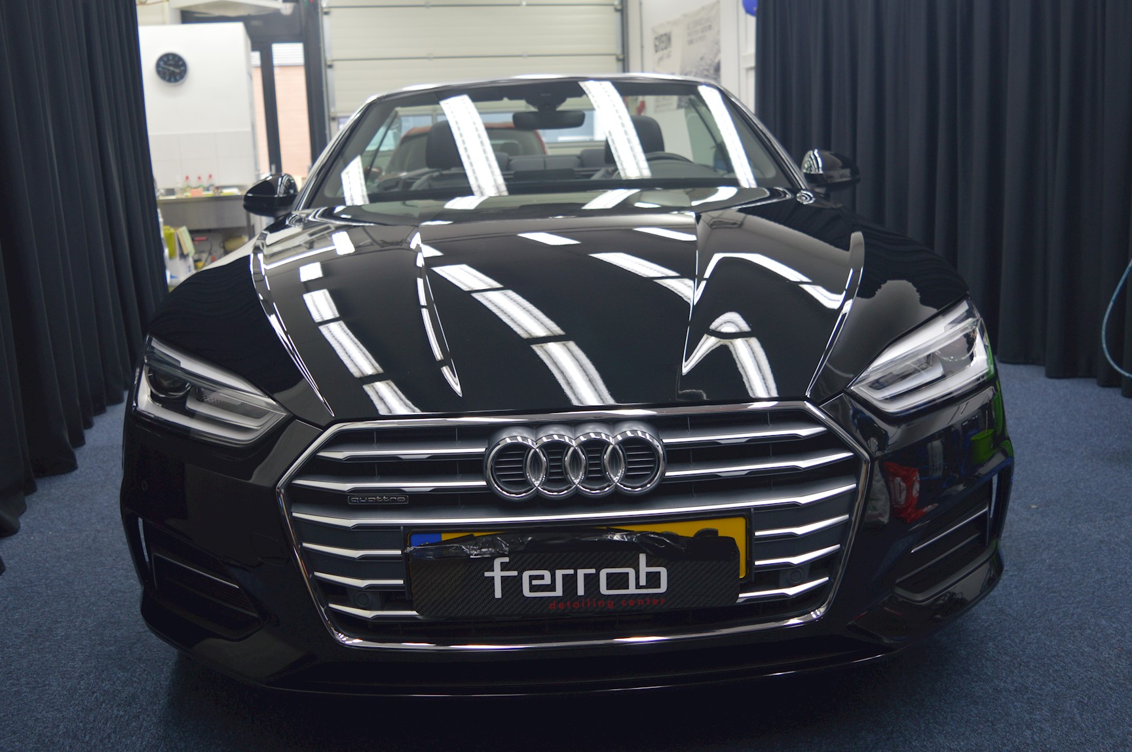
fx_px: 943
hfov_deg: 62.0
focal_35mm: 30
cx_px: 571
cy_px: 355
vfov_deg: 43.5
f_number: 3.5
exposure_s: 1/30
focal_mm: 18
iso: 250
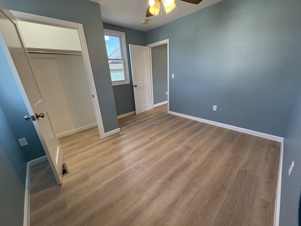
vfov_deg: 85.7
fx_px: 122
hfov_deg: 102.1
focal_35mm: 14
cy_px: 113
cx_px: 150
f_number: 2.2
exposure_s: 1/120
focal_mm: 2.22
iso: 160
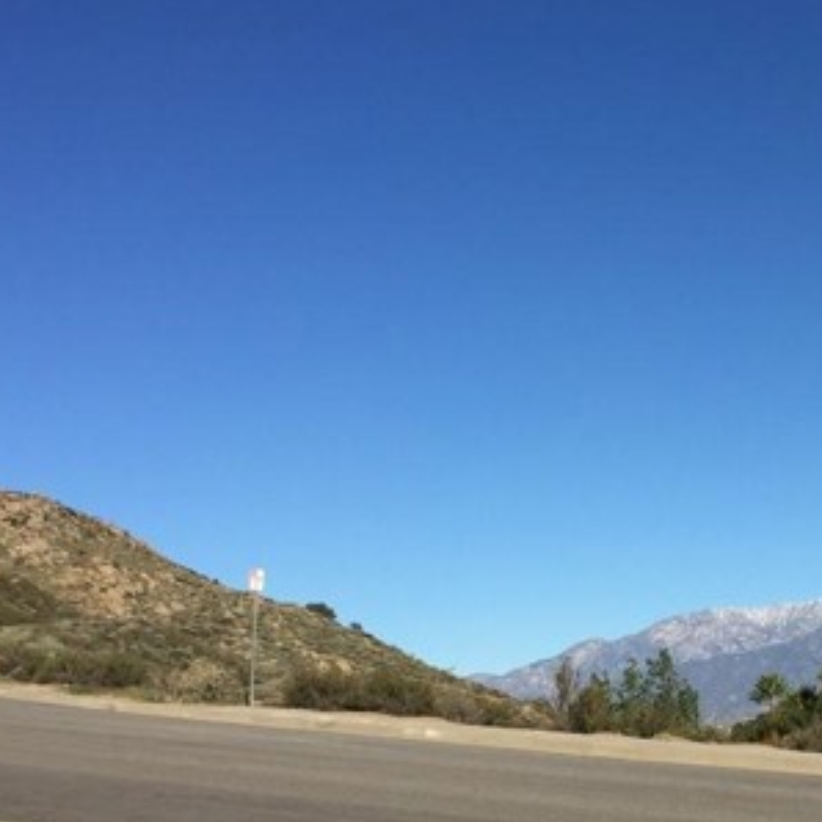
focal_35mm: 55
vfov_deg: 30.9
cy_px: 546
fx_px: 1478
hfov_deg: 29.9
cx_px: 717
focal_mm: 4.15
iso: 32
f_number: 2.2
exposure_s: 1/2639
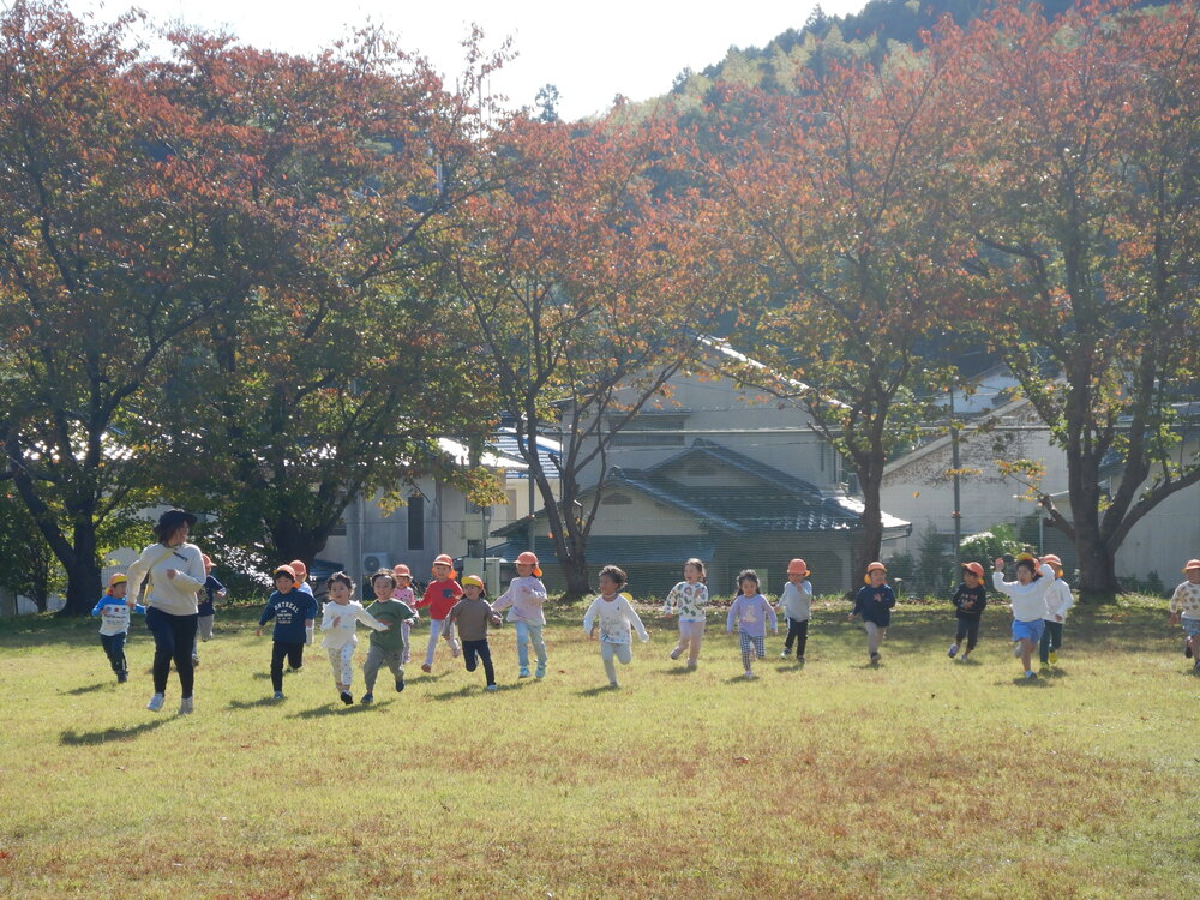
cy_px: 450
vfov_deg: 20.4
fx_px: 2496
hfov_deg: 27.0
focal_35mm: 72
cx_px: 600
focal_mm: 13
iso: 125
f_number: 4.5
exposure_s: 1/400
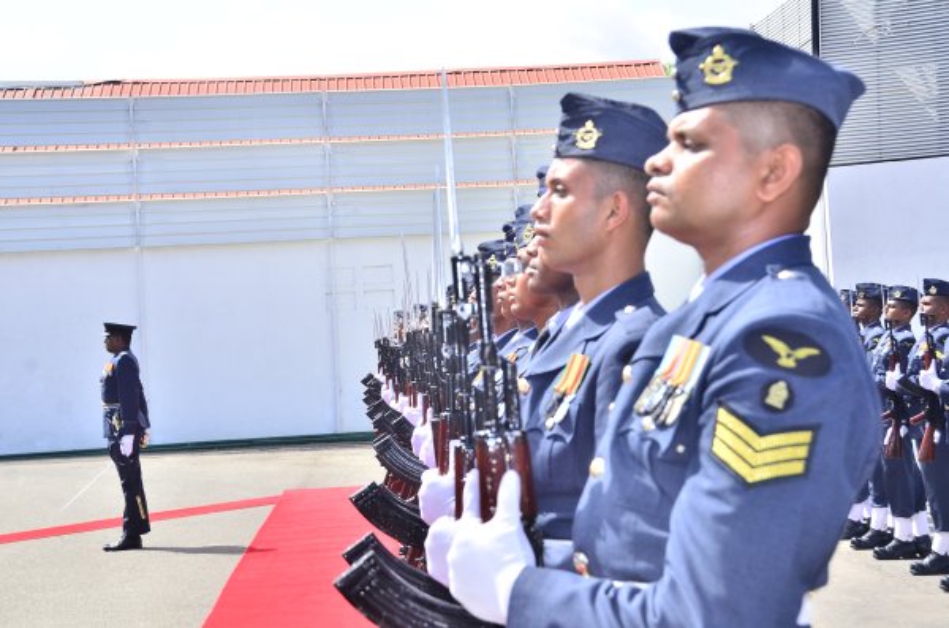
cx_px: 474
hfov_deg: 30.6
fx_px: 1736
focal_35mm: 66
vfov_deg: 20.5
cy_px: 314
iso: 100
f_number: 7.1
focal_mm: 44
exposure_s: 1/160
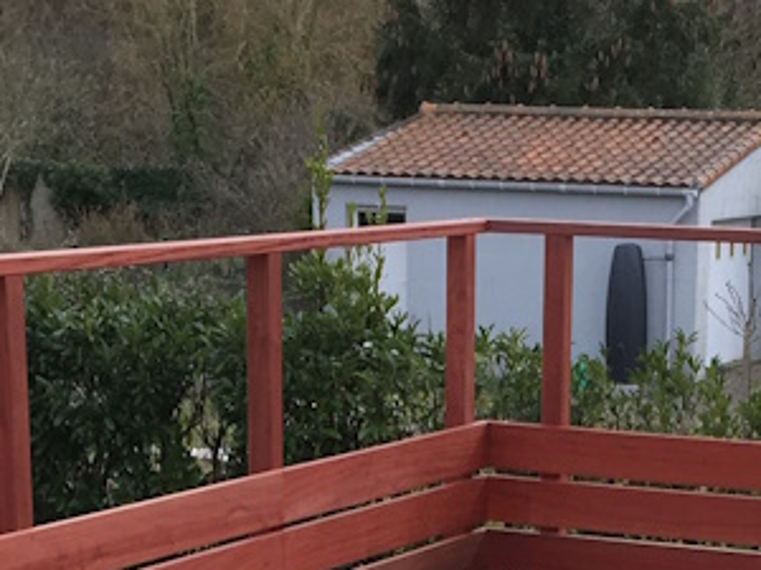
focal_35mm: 120
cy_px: 907
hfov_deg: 16.3
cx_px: 550
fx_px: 2638
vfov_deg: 11.7
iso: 25
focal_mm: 4.15
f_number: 2.2
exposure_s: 1/557
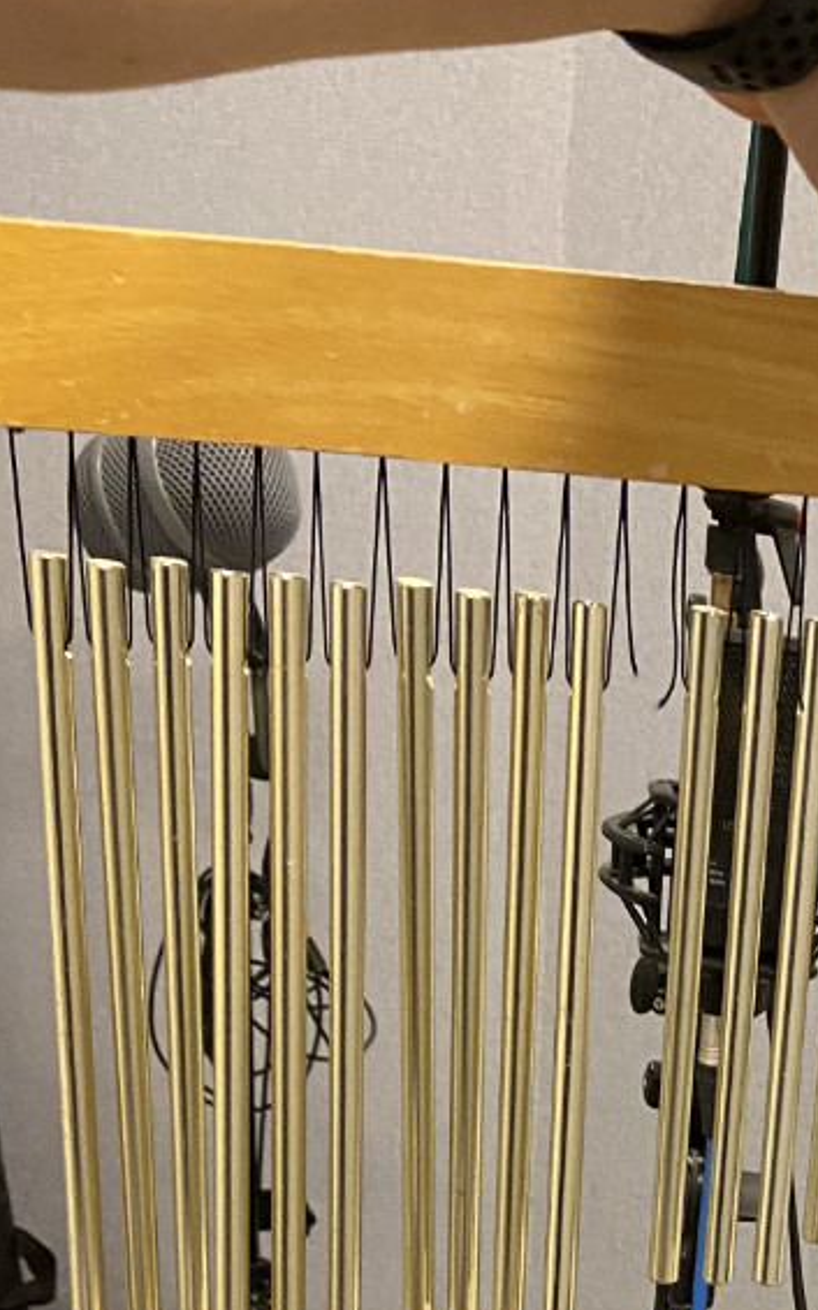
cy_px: 1480
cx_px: 1075
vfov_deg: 28.3
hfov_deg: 18.5
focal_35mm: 65
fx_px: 2319
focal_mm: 4.2
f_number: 1.8
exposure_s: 1/50
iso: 250
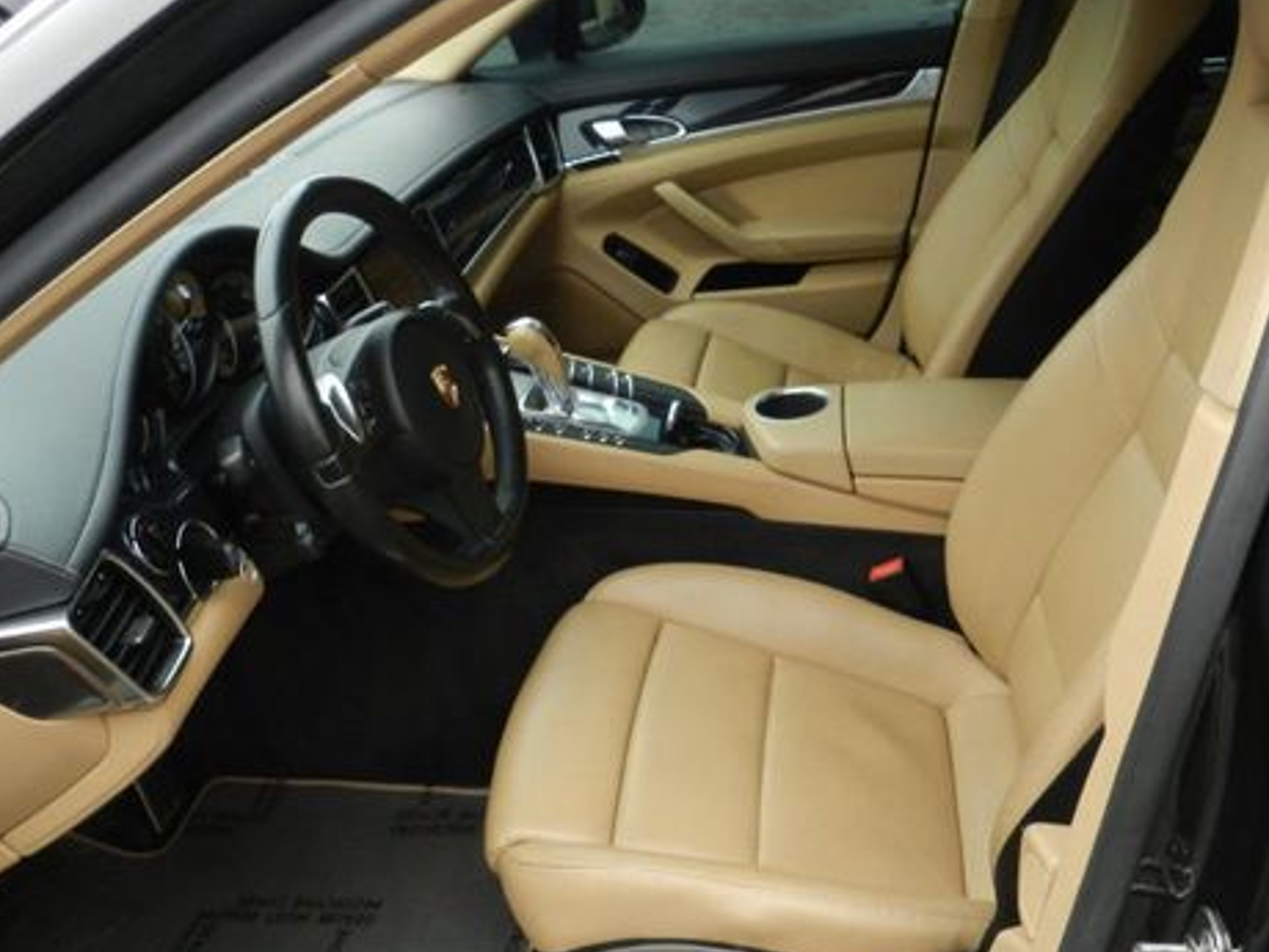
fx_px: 1173
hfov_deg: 56.5
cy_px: 497
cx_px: 739
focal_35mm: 32
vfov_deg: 44.1
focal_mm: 4
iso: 160
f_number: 5
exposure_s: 1/100
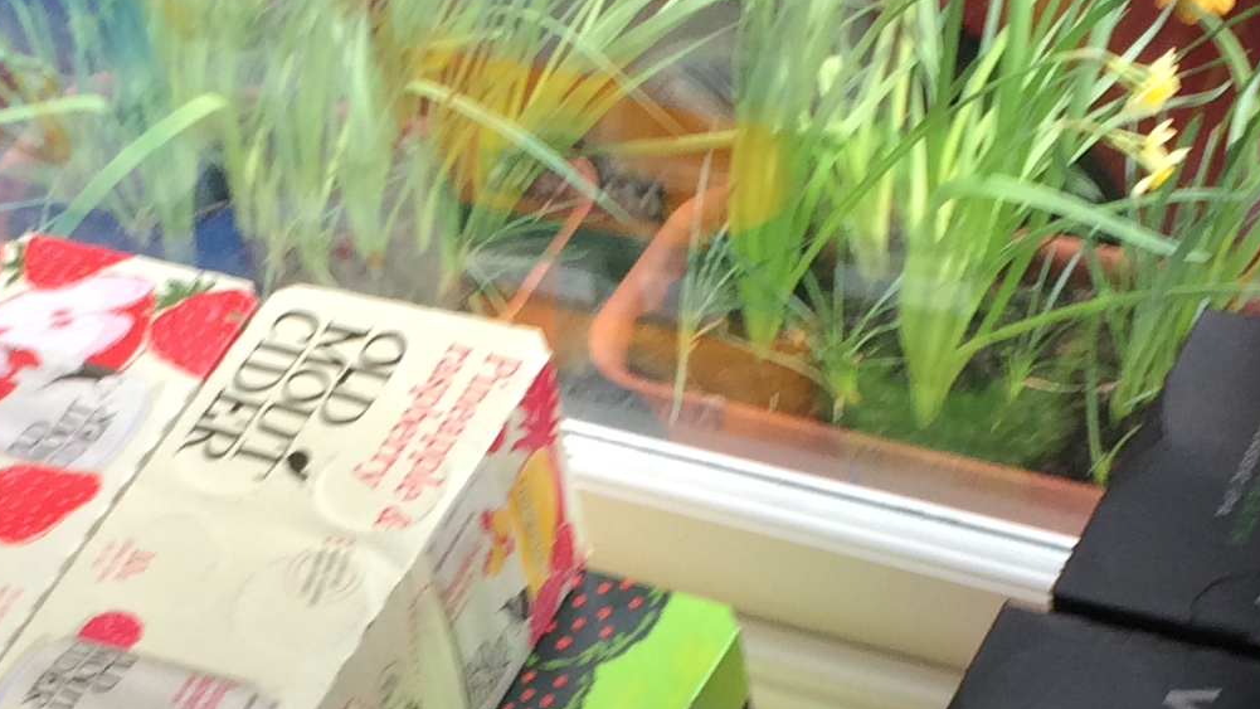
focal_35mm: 103
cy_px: 743
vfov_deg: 11.6
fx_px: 3441
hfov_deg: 20.7
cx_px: 467
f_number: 2.2
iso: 50
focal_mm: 4.15
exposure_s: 1/100
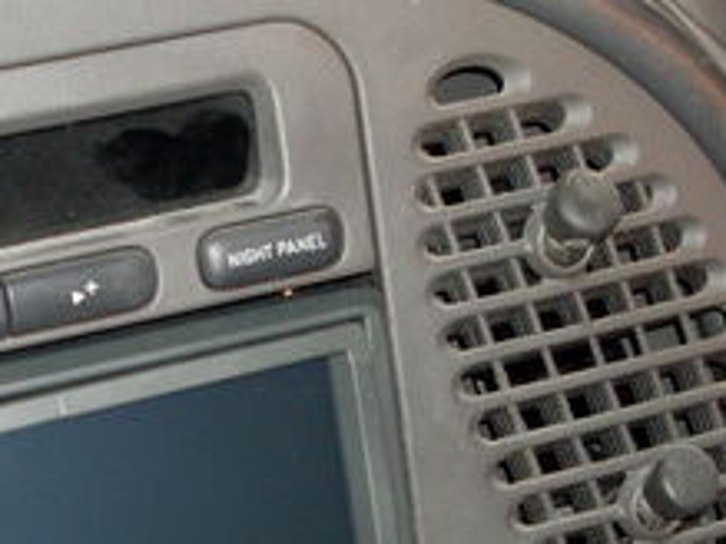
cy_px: 531
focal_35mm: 111
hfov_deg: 17.5
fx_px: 2327
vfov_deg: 13.2
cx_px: 80
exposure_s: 1/45
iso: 100
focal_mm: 6.3
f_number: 2.8
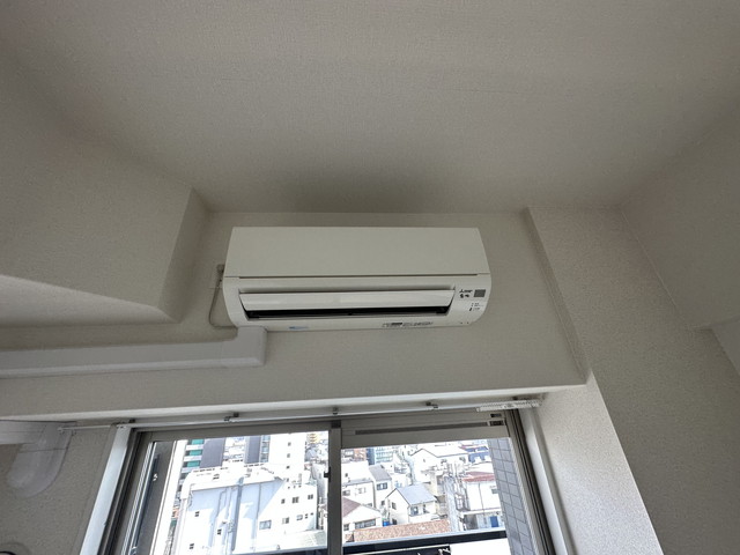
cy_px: 278
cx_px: 370
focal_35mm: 14
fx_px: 299
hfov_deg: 102.1
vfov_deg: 85.7
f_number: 2.2
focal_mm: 2.22
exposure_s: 1/99
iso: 64
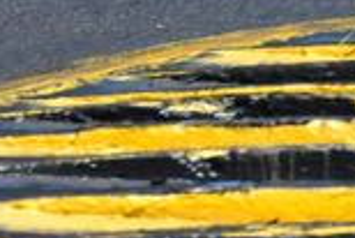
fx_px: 35355
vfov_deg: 0.4
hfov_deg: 0.6
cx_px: -516
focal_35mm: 3582
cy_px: -349
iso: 500
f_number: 11
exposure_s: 1/640
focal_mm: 460
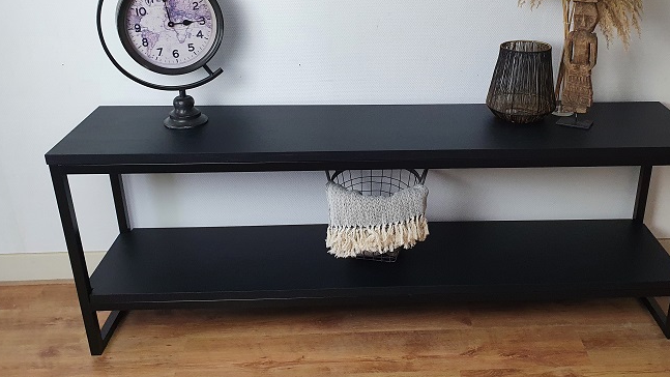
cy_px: 140
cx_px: 400
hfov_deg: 56.2
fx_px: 622
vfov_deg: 33.5
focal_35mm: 35
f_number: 2.4
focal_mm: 4.32
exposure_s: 1/100
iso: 320
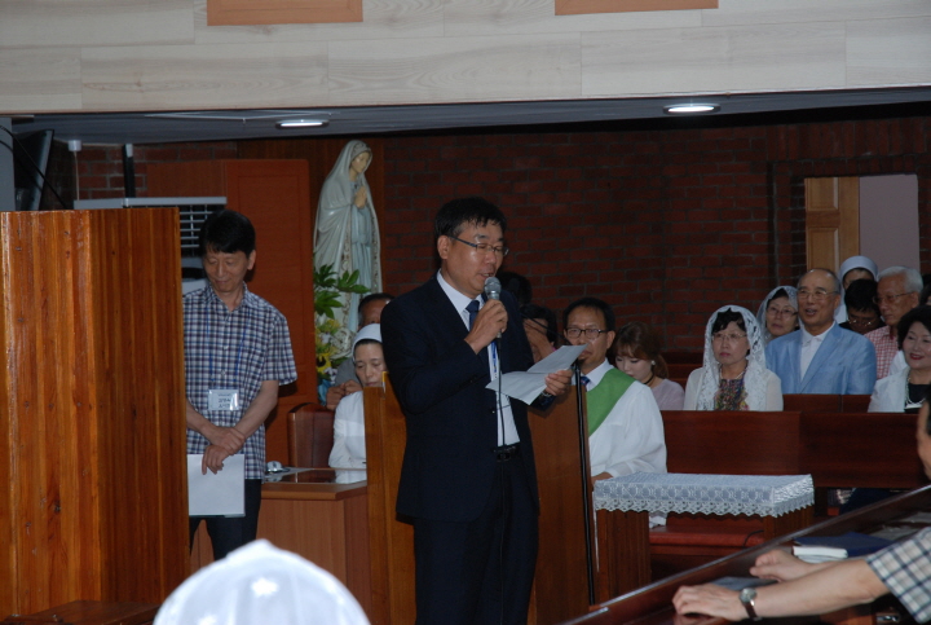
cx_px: 466
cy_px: 312
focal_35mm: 105
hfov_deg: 19.4
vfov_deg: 13.1
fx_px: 2720
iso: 400
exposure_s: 1/60
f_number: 5.6
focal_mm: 70
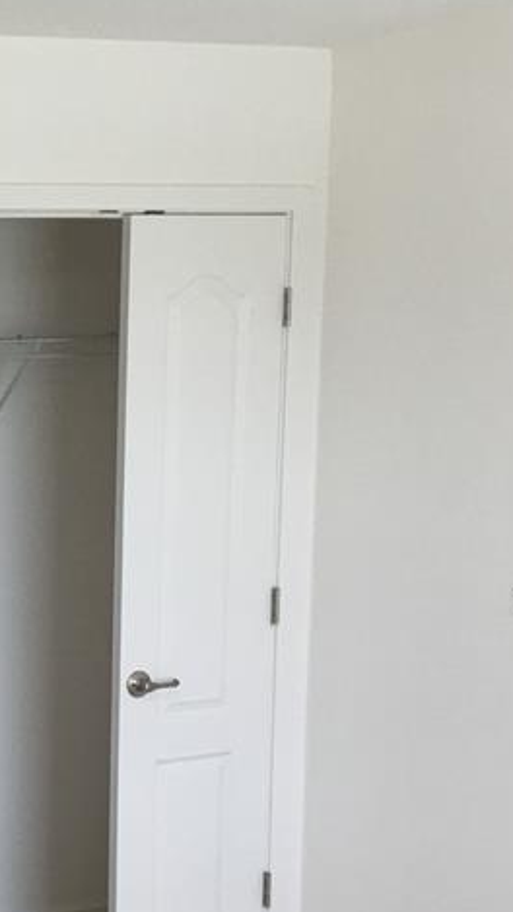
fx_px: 1668
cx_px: -299
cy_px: 599
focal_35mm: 69
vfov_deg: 30.4
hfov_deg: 15.8
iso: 32
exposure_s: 1/40
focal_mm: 4.15
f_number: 2.2
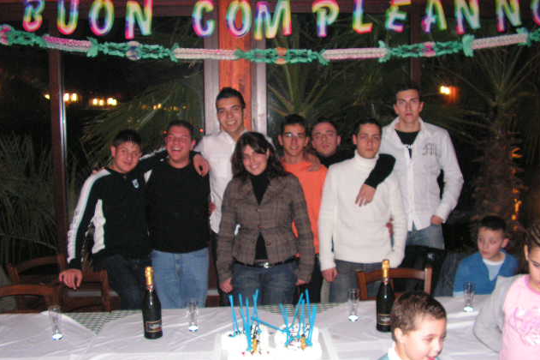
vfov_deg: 35.0
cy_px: 192
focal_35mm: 38
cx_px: 271
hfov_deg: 50.7
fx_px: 570
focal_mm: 6
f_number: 3.2
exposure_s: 1/40
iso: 200
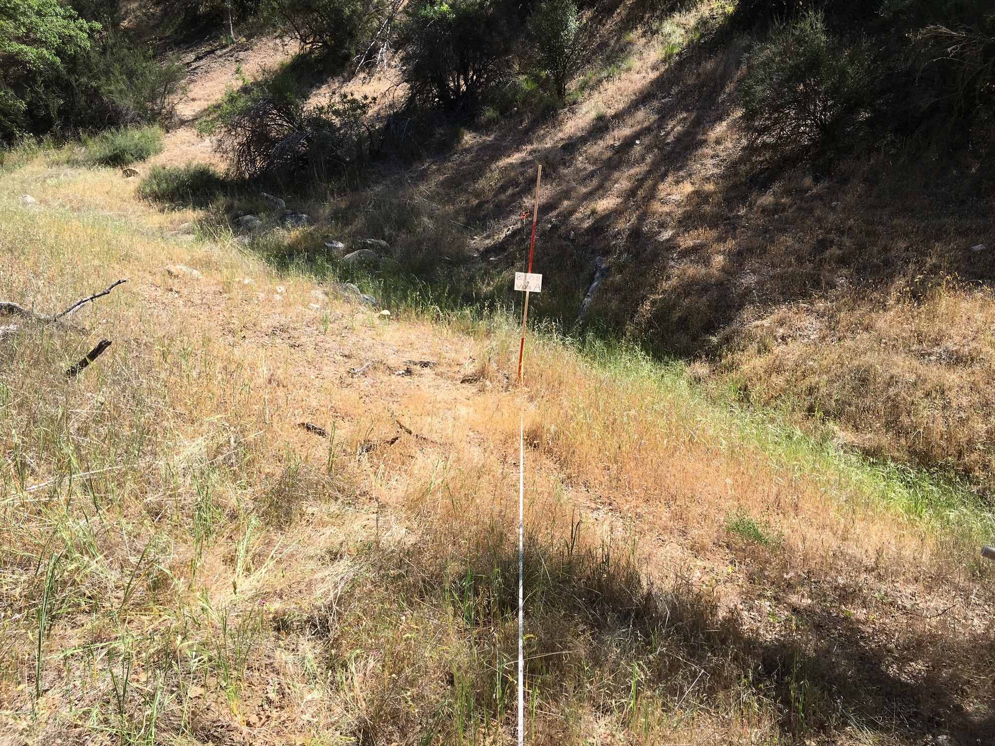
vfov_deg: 48.2
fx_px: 834
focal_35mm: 29
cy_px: 373
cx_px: 498
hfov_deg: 61.7
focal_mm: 4.15
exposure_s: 1/874
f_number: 2.2
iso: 25
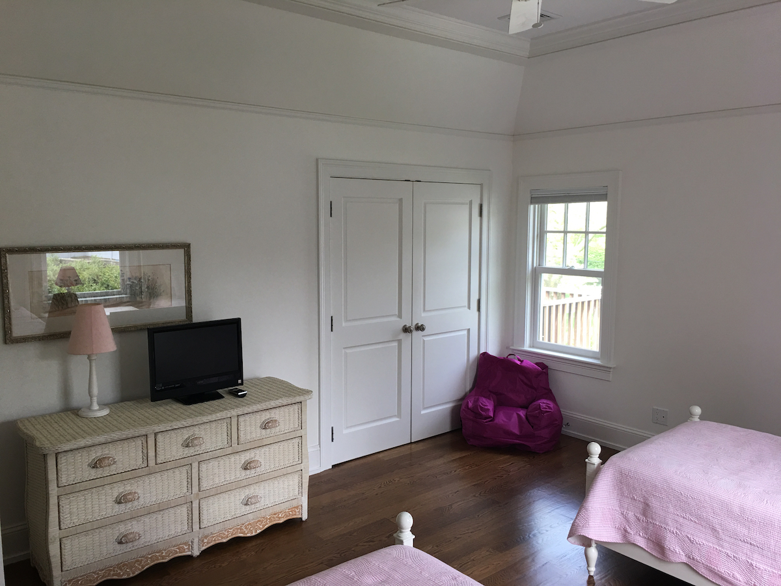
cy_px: 293
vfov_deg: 48.2
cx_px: 390
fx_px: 654
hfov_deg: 61.7
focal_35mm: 29
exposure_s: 1/40
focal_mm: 4.15
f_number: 2.2
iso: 25
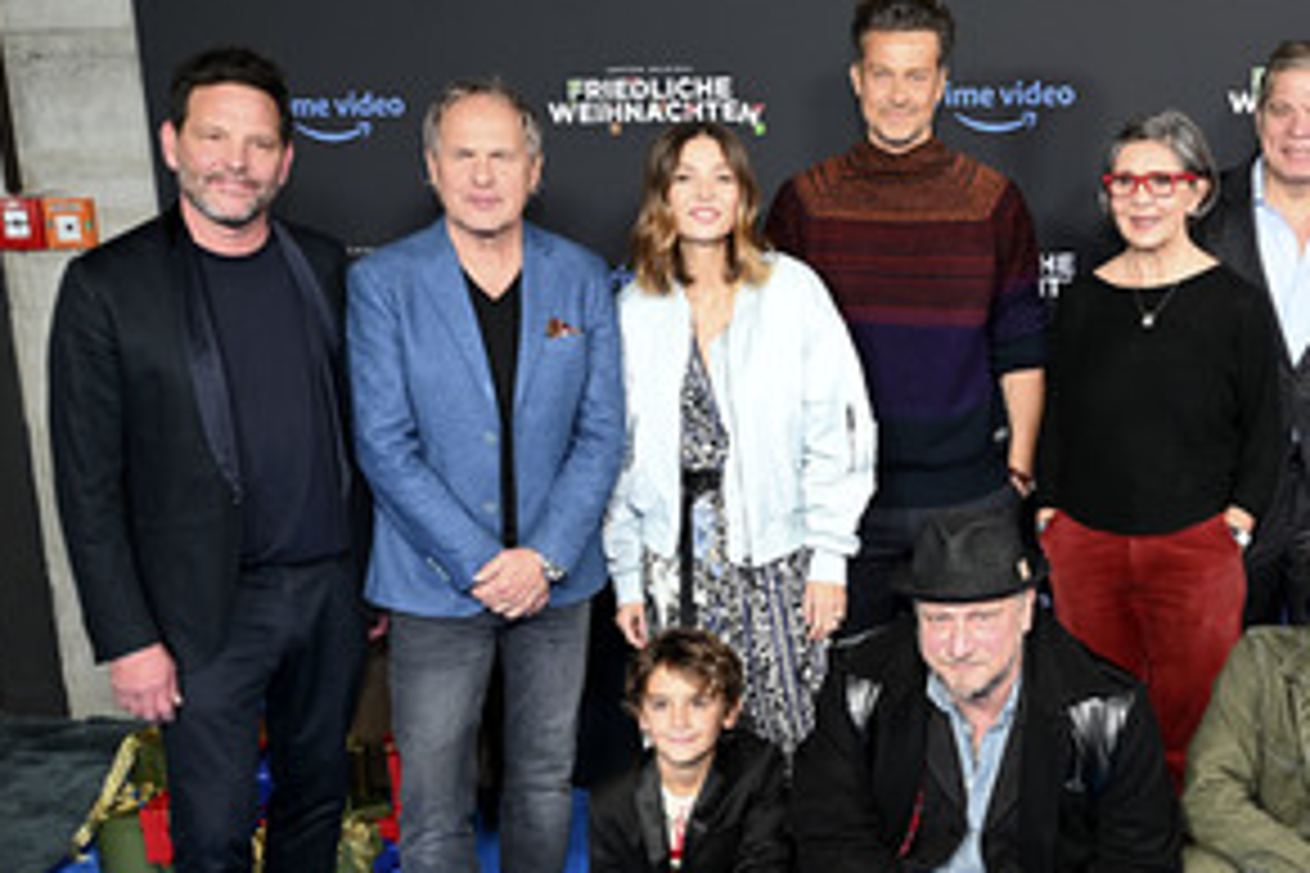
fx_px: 1747
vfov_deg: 27.8
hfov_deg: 40.1
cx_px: 957
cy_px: 608
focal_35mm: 48
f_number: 2.8
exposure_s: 1/125
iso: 500
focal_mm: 31
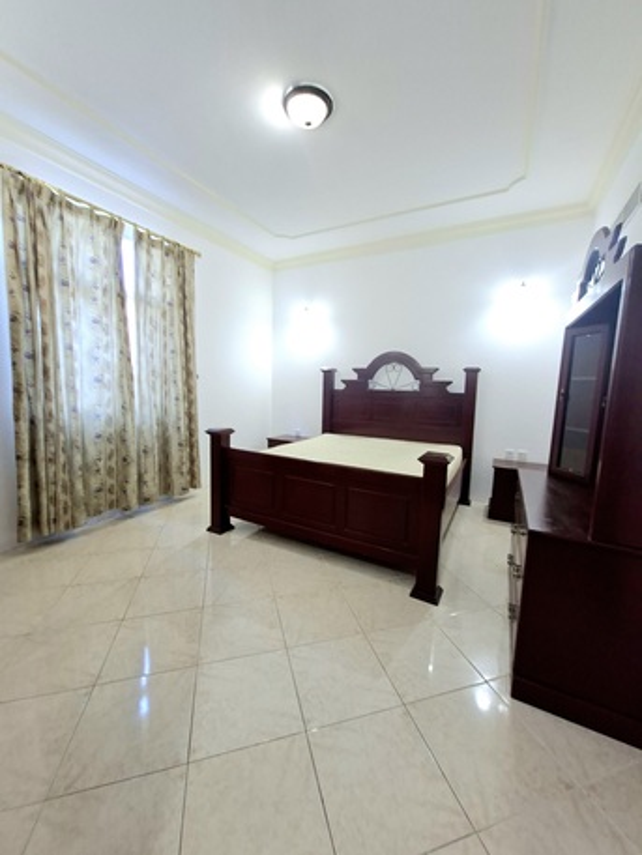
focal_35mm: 13
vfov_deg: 106.2
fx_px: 321
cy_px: 428
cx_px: 321
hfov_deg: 89.9
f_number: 2.2
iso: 200
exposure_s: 1/40
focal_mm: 1.74
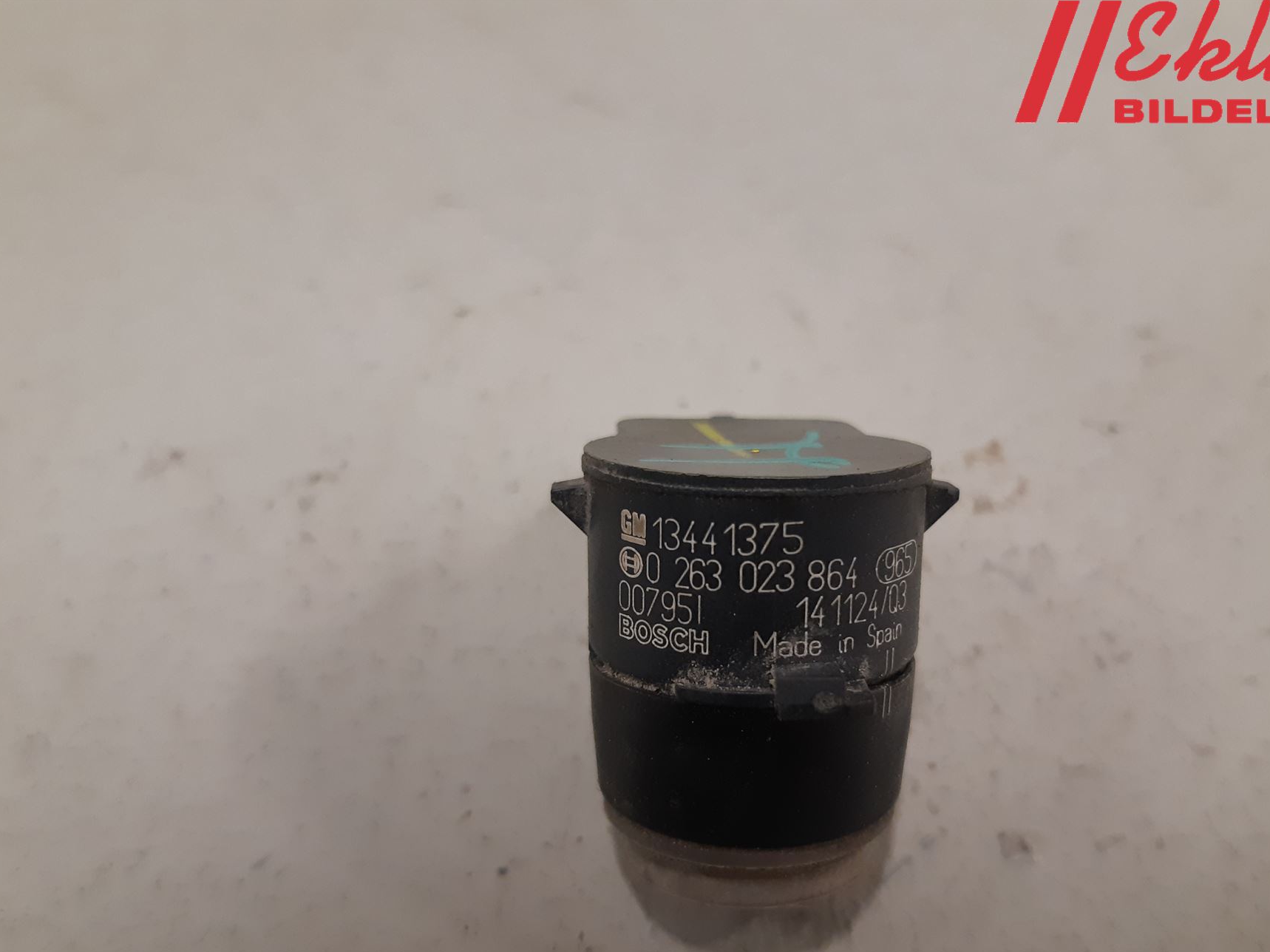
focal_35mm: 31
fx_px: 1137
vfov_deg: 45.2
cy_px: 565
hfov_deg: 58.2
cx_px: 712
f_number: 1.7
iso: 160
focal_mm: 3.93
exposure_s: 1/50
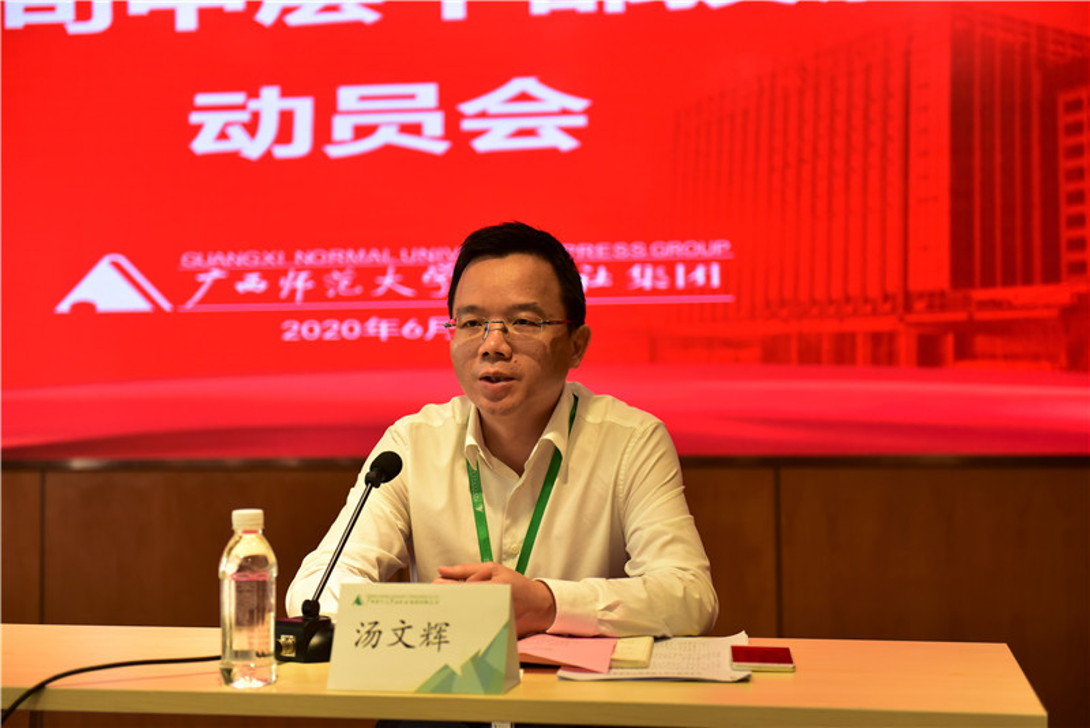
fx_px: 1817
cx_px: 545
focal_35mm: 60
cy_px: 364
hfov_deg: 33.4
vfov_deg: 22.6
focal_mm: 60
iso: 1250
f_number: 2.8
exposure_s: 1/400
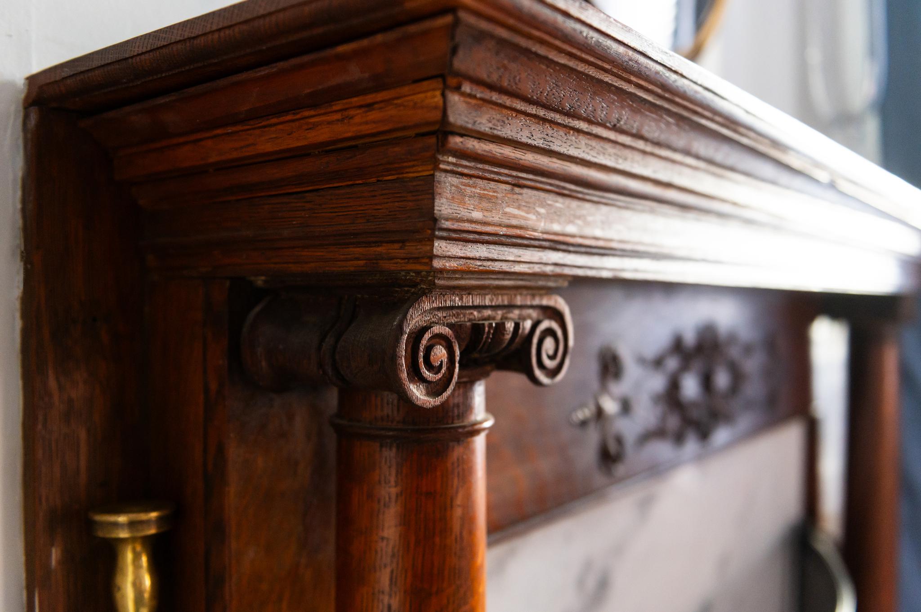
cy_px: 306
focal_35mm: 34
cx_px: 460
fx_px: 869
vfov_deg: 38.8
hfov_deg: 55.8
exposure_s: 1/125
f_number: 2.8
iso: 2000
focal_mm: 34
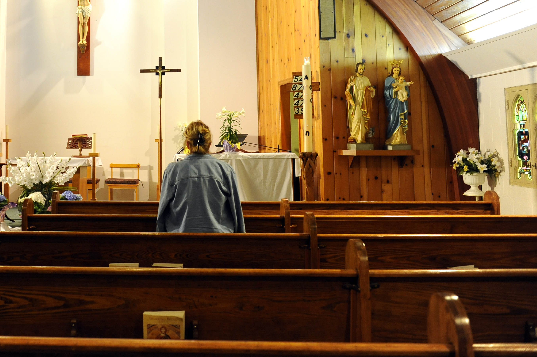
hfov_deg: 43.0
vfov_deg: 29.9
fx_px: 656
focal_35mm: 44
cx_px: 130
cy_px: 79
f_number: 3.2
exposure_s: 1/40
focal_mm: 28
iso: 2000
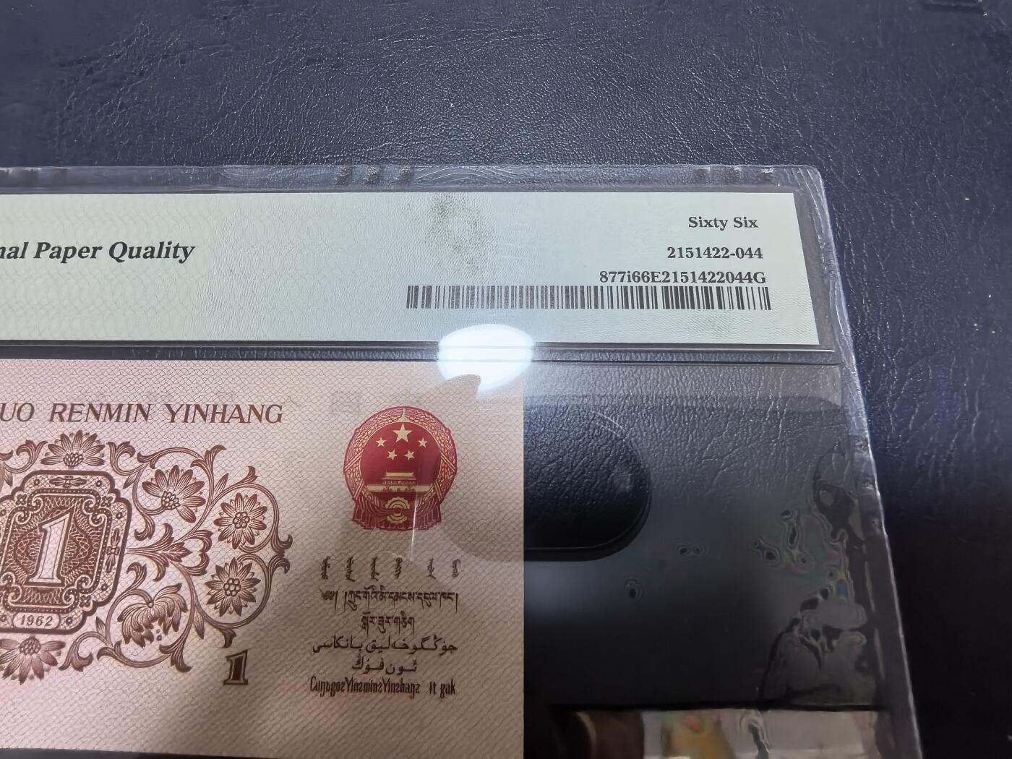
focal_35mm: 16
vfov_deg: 78.1
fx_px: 468
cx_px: 506
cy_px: 380
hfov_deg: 94.5
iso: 500
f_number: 2.2
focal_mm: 1.68
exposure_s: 1/25
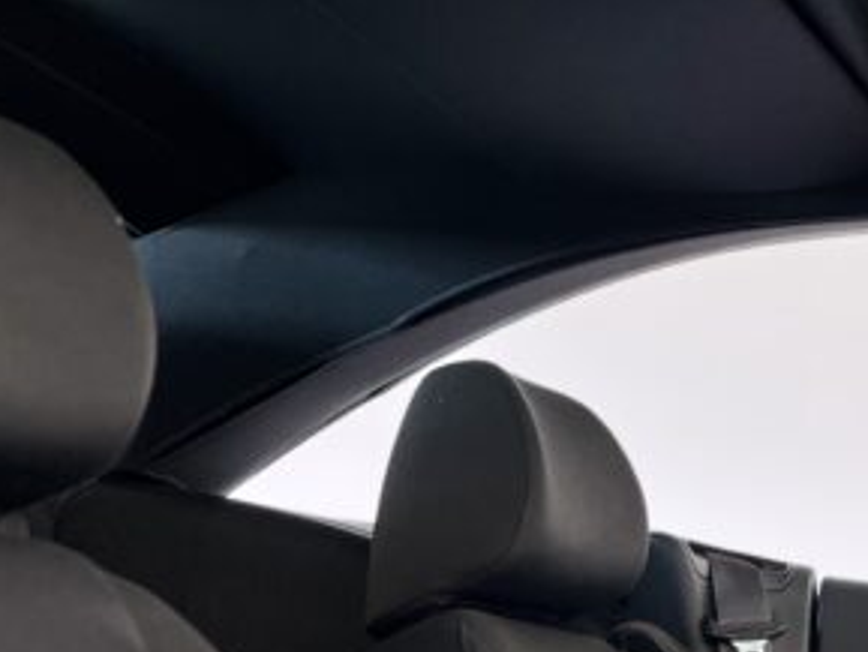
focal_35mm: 72
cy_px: -162
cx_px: 1135
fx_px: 1806
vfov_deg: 19.1
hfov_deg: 23.7
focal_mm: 5.7
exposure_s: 1/121
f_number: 1.5
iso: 80
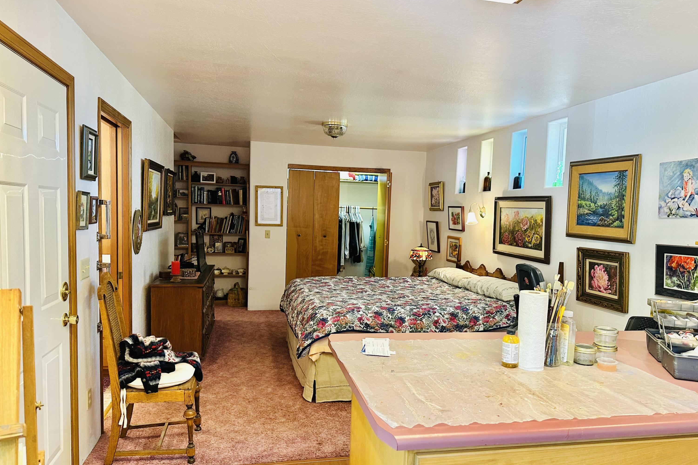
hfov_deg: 71.5
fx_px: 485
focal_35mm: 25
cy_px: 255
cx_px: 349
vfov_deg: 51.2
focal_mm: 6.86
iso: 250
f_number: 1.78
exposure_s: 1/60
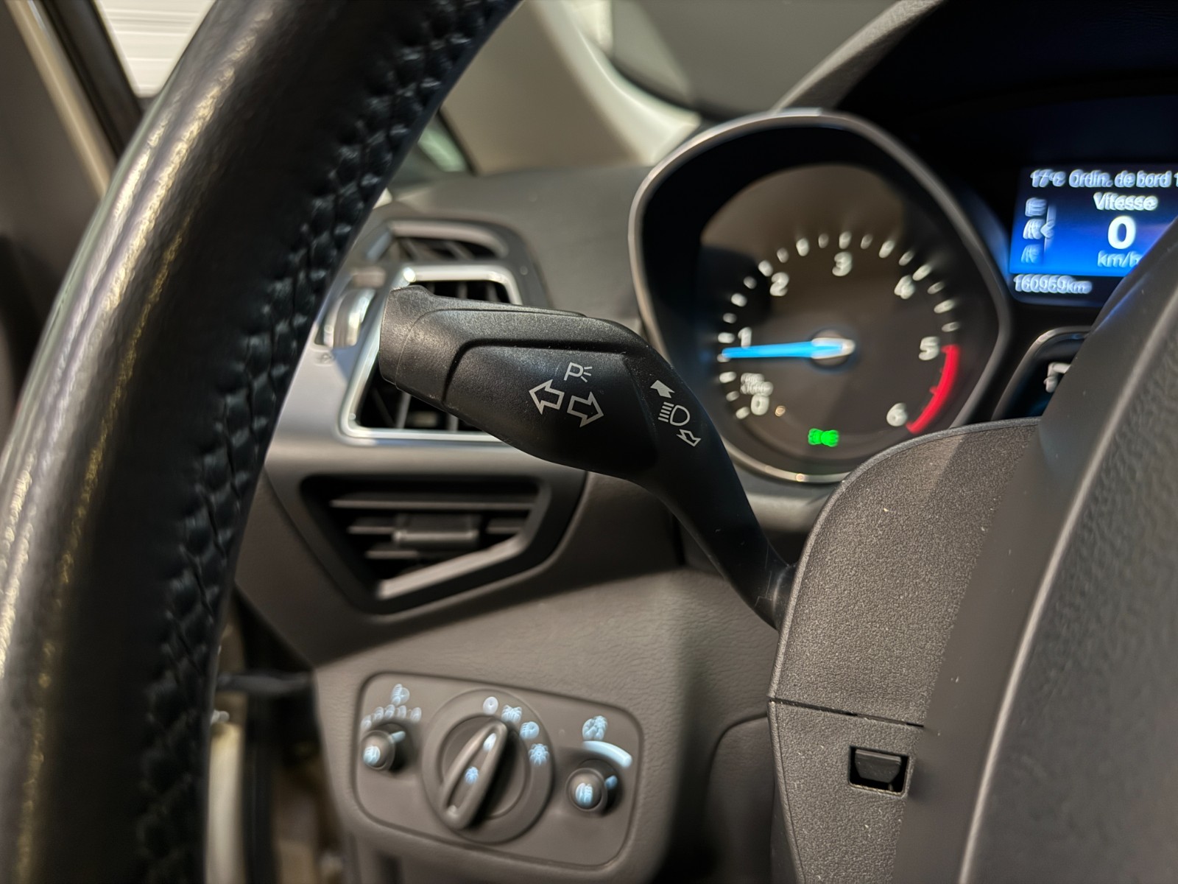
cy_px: 442
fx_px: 817
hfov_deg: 71.6
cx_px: 589
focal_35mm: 24
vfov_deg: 56.8
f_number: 1.78
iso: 800
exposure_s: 1/25
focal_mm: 6.76
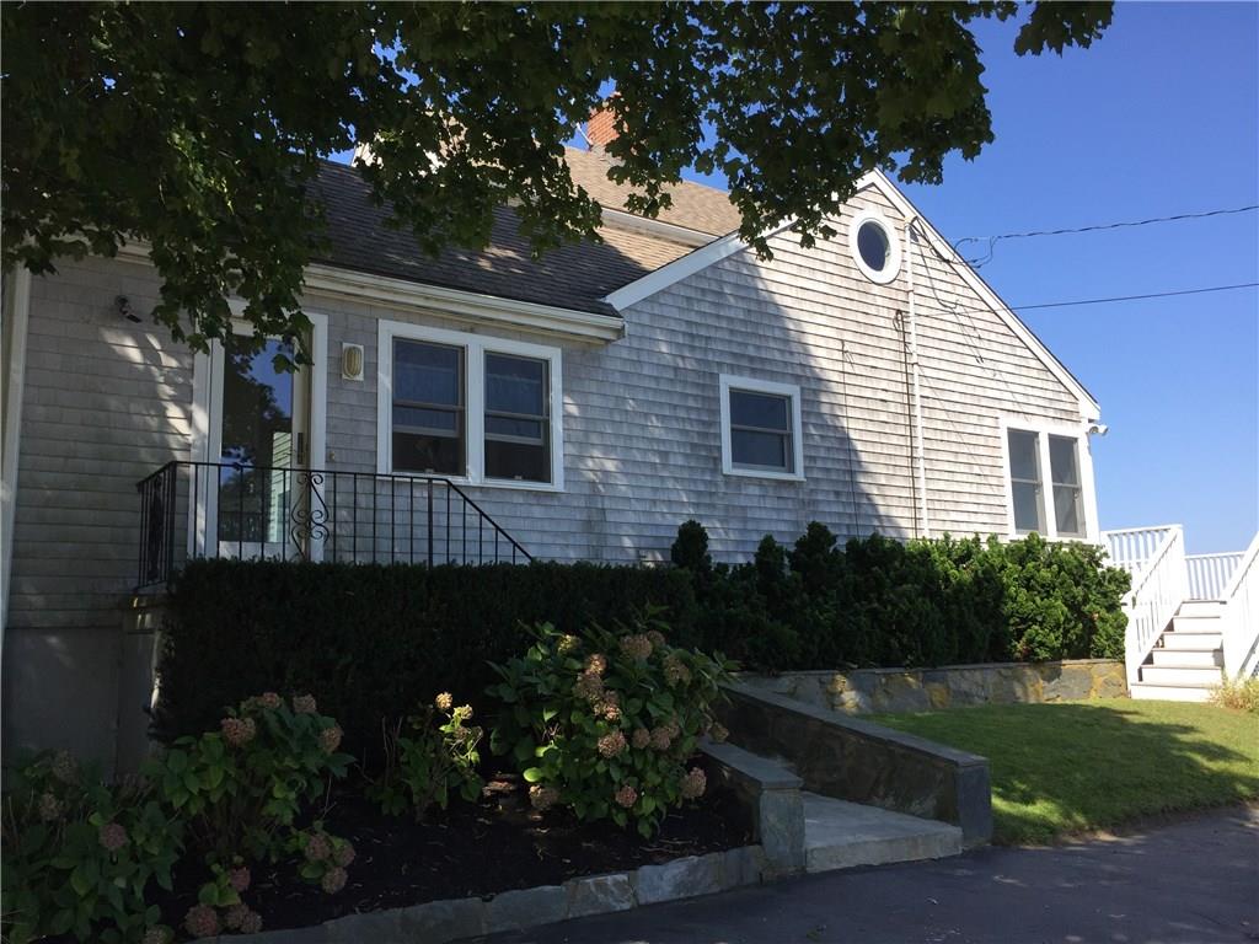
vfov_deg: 48.2
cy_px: 472
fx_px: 1055
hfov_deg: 61.7
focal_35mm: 29
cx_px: 630
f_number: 2.2
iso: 32
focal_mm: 4.15
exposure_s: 1/1014
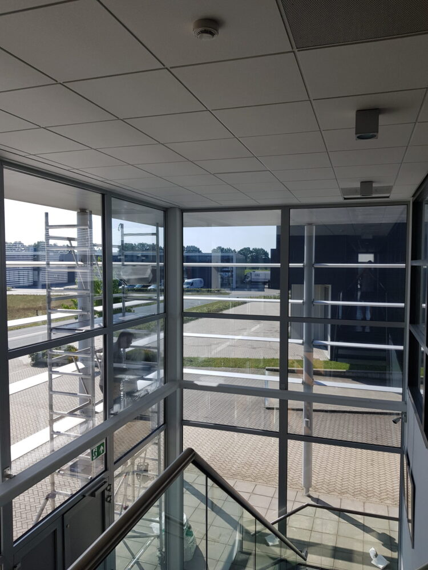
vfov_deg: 67.3
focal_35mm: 26
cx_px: 214
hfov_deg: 53.1
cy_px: 285
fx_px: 429
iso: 40
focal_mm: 4.2
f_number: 1.7
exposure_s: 1/1324
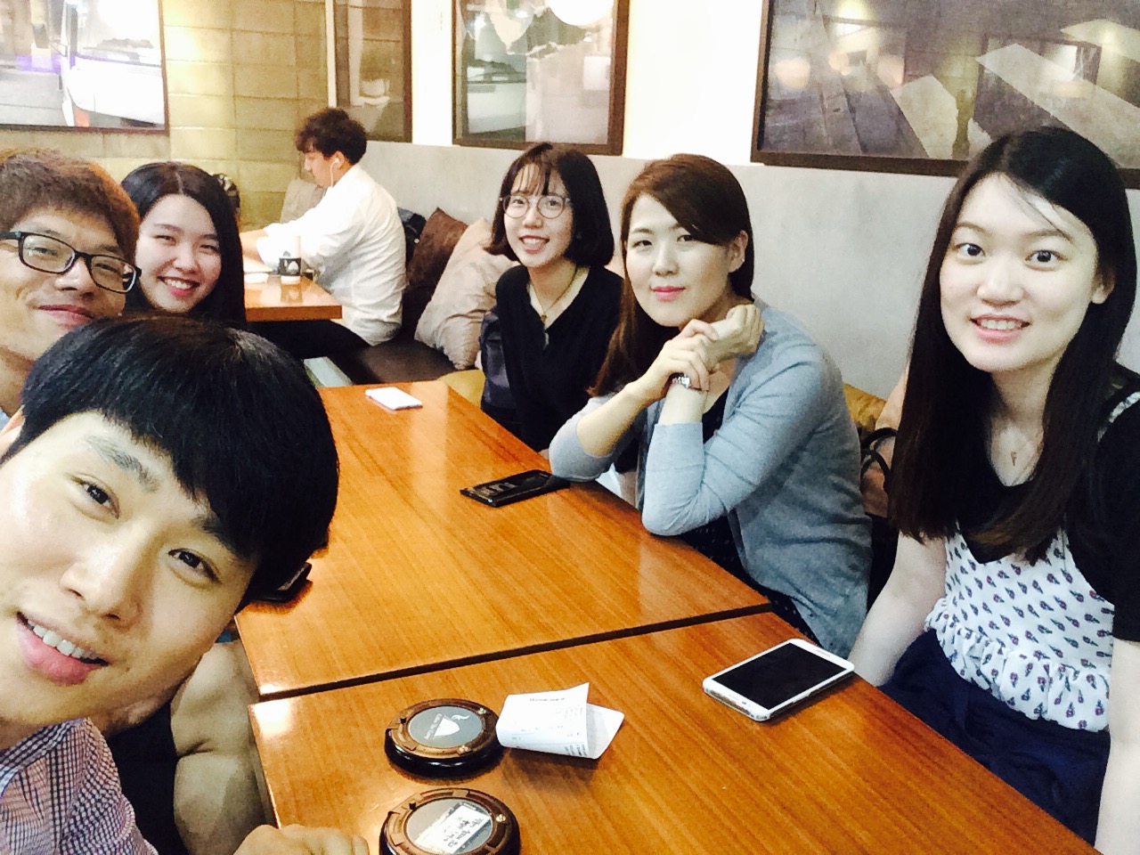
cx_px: 570
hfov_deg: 58.4
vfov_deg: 45.4
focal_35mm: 31
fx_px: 1021
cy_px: 428
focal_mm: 2.15
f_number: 2.4
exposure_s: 1/30
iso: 320
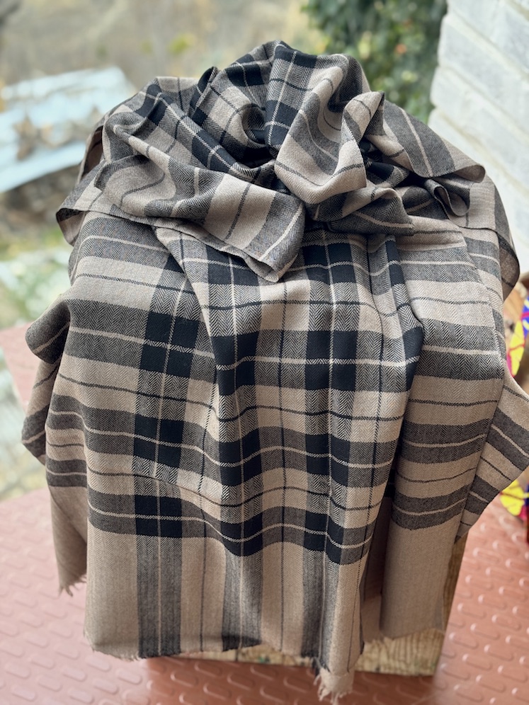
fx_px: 978
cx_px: 264
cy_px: 352
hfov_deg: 30.3
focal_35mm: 48
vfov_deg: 39.7
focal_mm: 6.76
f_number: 1.78
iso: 50
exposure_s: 1/121
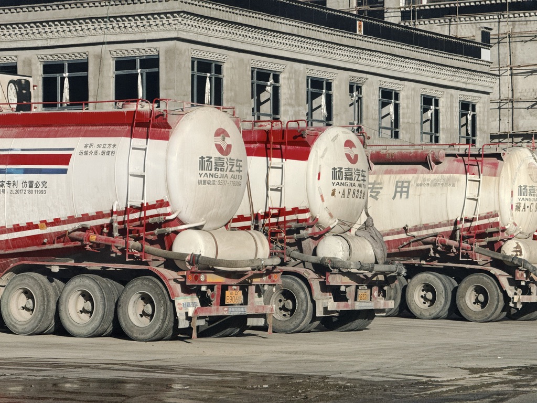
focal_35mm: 120
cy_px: 202
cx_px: 268
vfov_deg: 12.3
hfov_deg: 16.4
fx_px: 1862
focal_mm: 15.66
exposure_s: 1/2024
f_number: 2.8
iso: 50
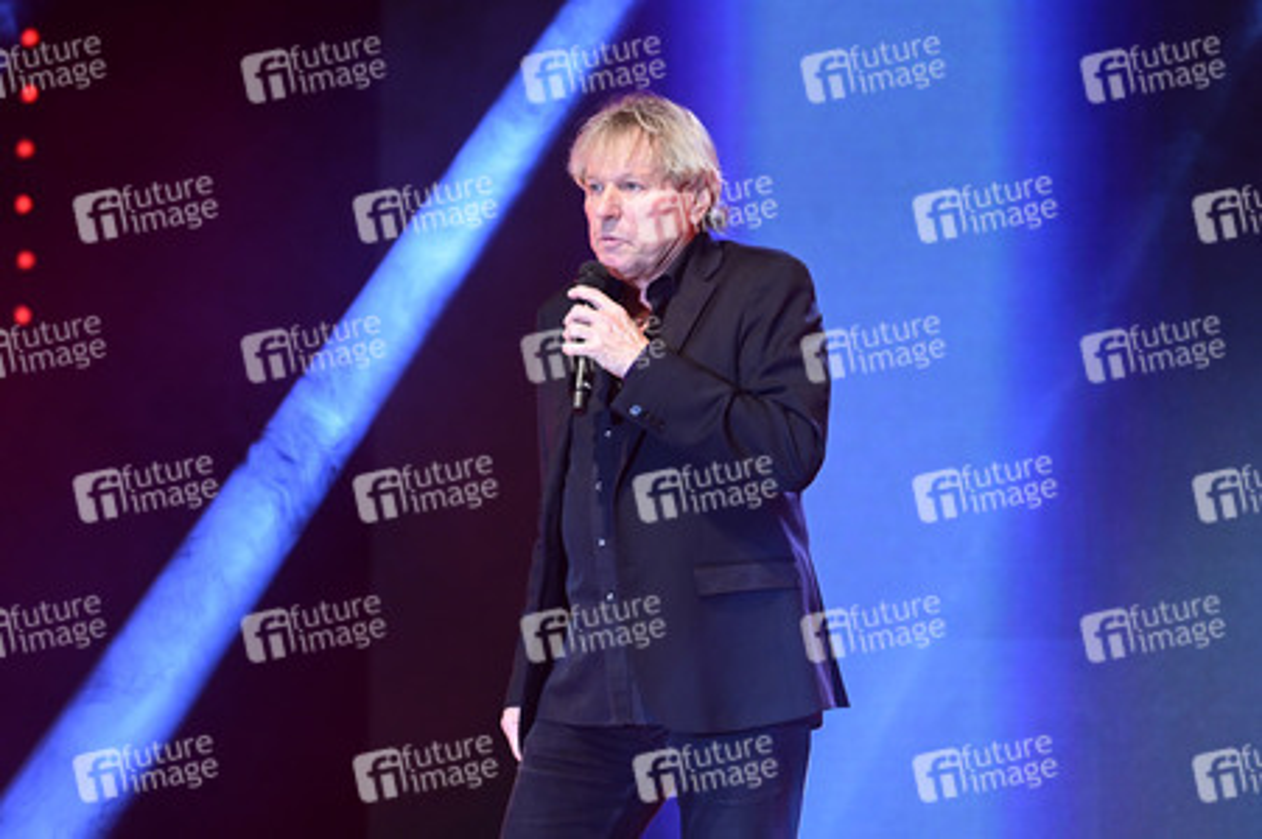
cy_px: 420
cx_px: 631
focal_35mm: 200
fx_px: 7006
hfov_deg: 10.3
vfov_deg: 6.9
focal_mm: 200
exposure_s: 1/200
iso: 2000
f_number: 3.2
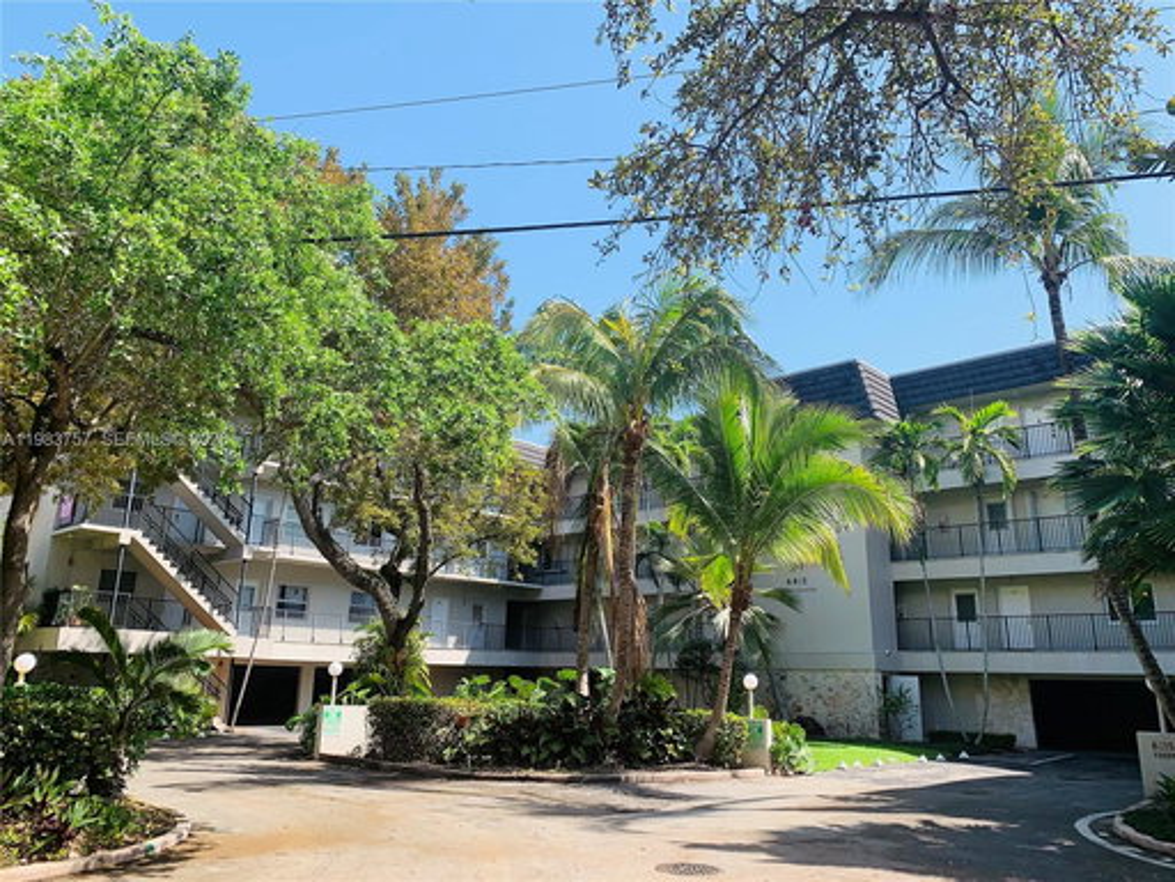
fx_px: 883
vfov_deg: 53.1
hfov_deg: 67.3
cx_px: 588
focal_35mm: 26
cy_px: 441
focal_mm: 4.25
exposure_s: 1/1220
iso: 25
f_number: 1.8
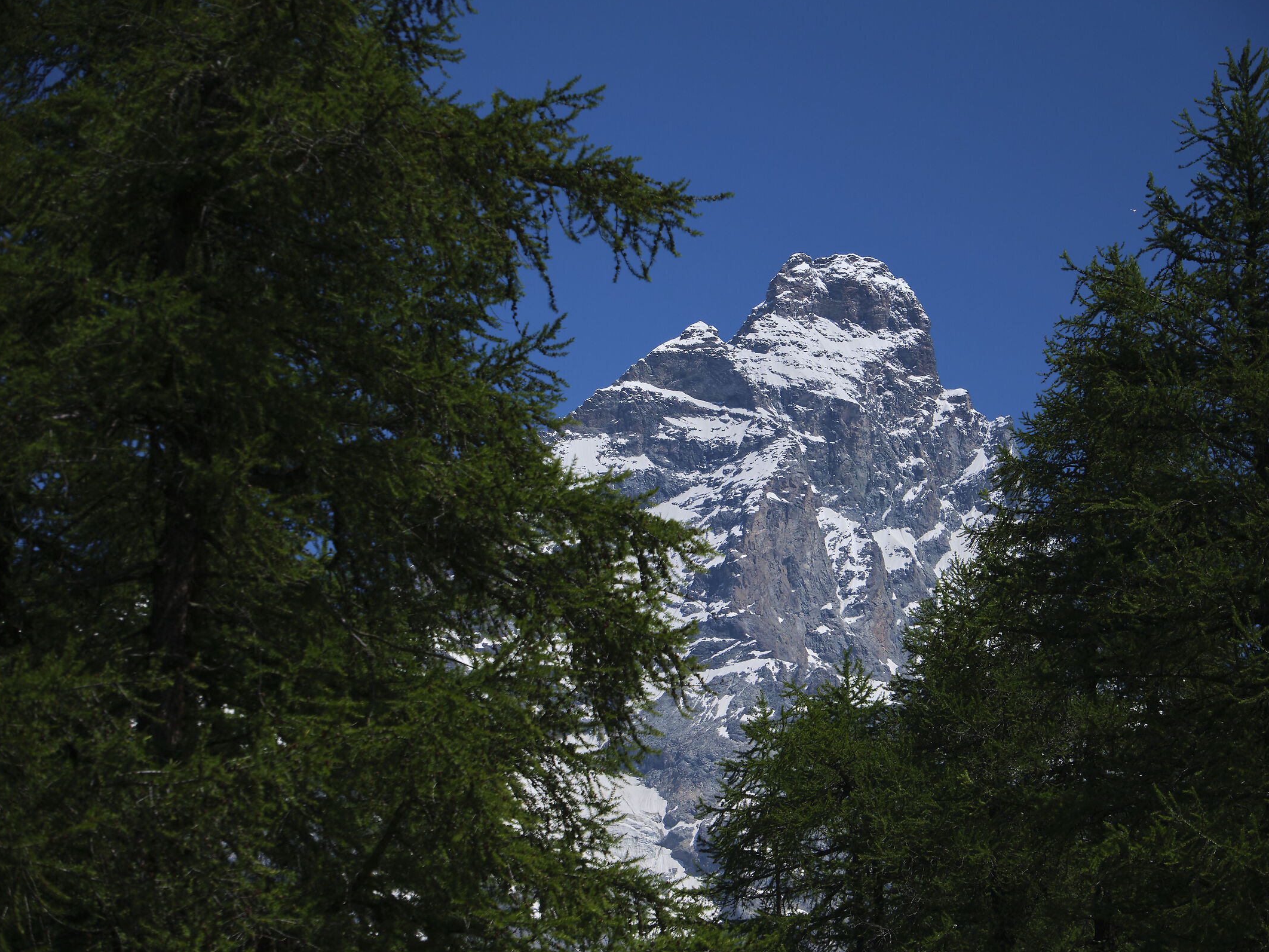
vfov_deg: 13.1
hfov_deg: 17.4
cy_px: 475
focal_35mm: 113
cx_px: 692
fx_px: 4143
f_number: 5
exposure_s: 1/3800
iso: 500
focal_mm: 69.2
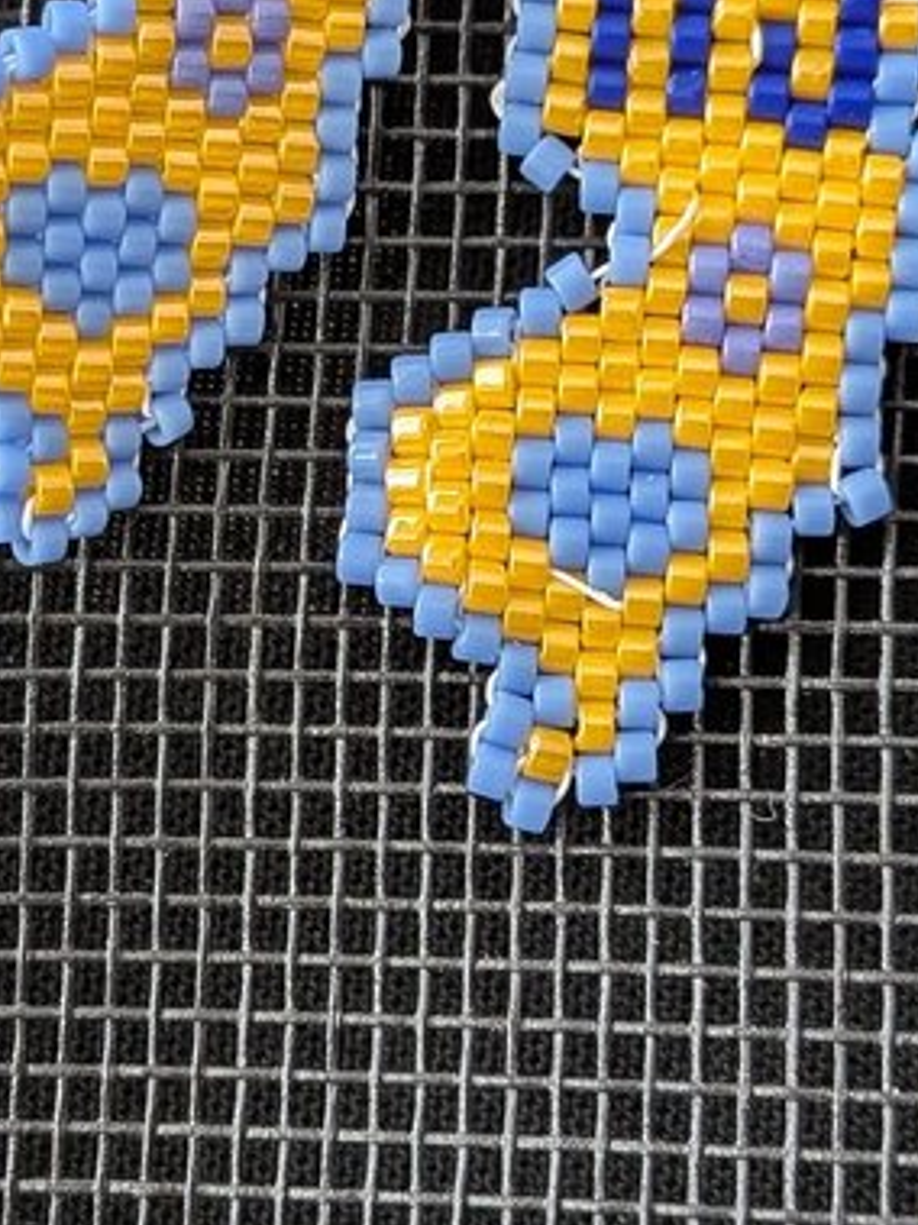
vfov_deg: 25.5
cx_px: 207
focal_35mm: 76
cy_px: 362
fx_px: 2689
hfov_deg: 19.2
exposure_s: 1/120
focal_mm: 4.53
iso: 201
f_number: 1.7
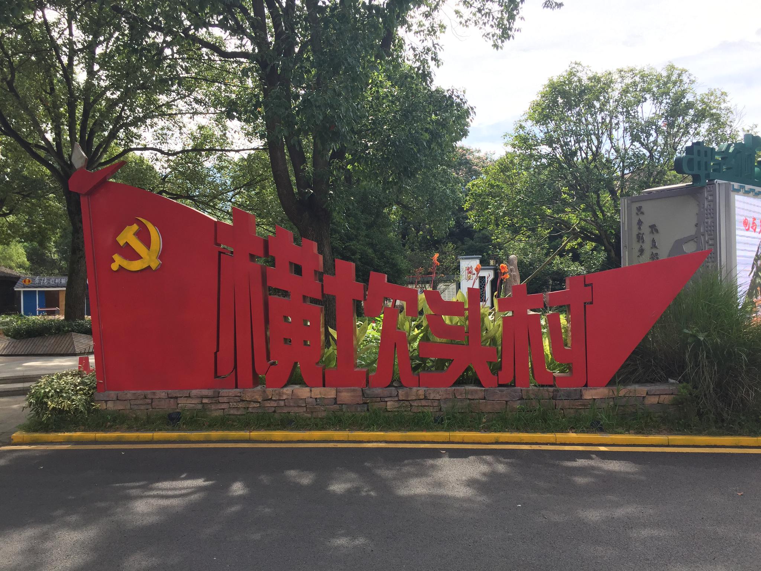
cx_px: 380
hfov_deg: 61.7
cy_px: 286
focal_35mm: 29
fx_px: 638
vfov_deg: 48.2
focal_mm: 4.15
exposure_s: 1/608
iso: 32
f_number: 2.2
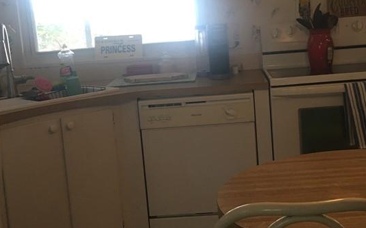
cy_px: 94
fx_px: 588
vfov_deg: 21.9
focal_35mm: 59
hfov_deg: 34.5
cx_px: 202
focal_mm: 4.15
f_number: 2.2
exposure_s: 1/30
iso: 32
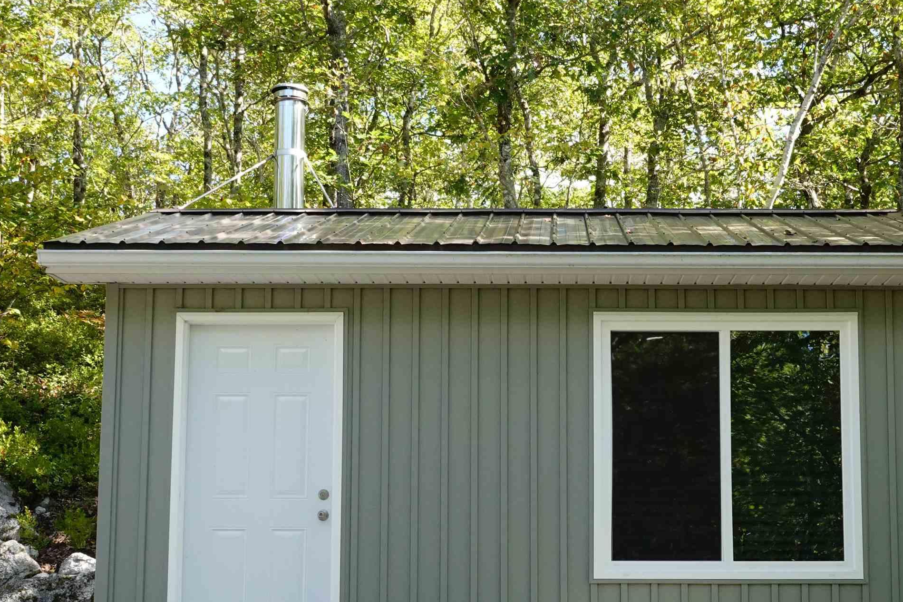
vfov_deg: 24.5
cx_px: 559
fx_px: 1379
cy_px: 414
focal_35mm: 55
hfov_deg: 36.1
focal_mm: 12.33
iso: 640
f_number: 8
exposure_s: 1/200
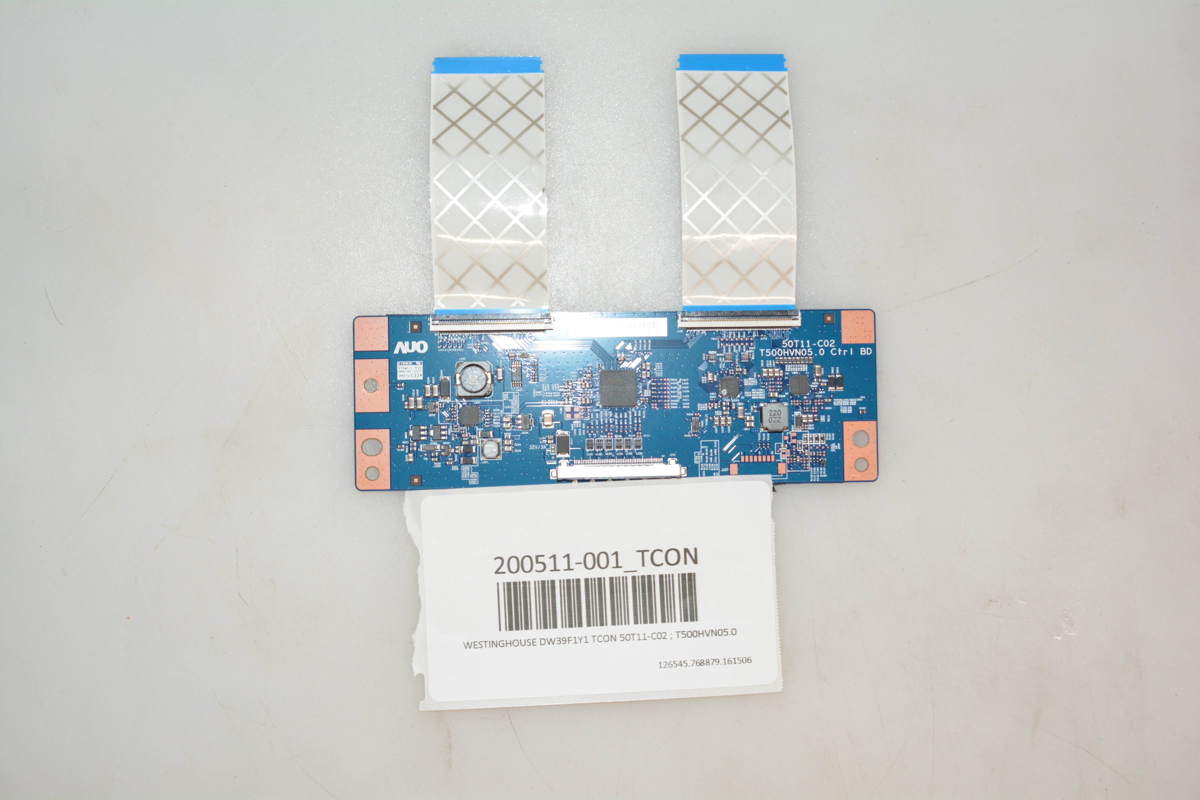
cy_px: 400
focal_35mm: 38
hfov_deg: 51.3
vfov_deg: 35.5
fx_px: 1250
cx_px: 600
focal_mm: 25
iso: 1000
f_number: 8
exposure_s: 1/200
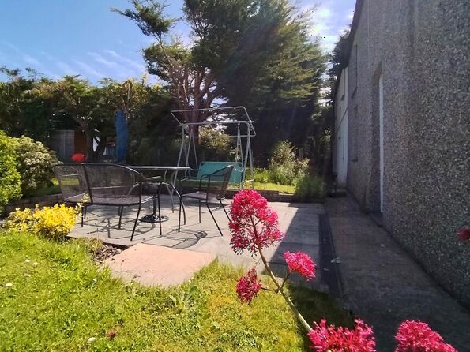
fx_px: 271
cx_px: 213
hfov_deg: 81.5
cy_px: 168
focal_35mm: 20
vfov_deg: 65.9
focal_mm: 1.42
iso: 100
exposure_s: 1/2932
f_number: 2.2
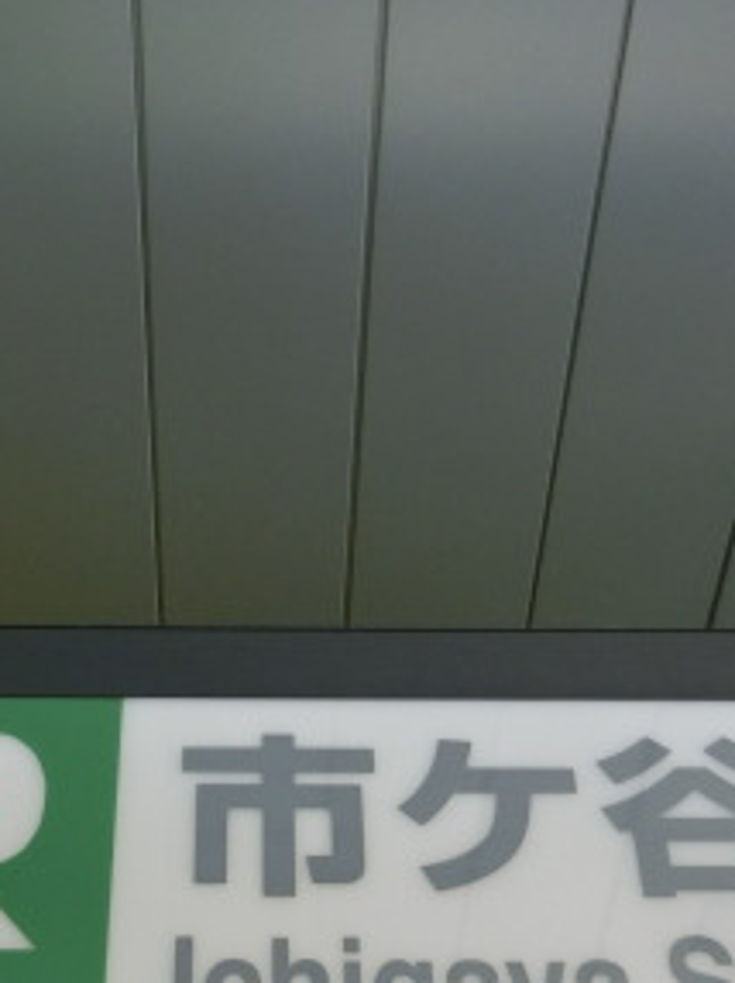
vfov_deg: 29.8
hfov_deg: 22.5
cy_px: 574
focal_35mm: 65
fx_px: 1843
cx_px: 292
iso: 250
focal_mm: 5.2
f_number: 3.7
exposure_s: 1/125
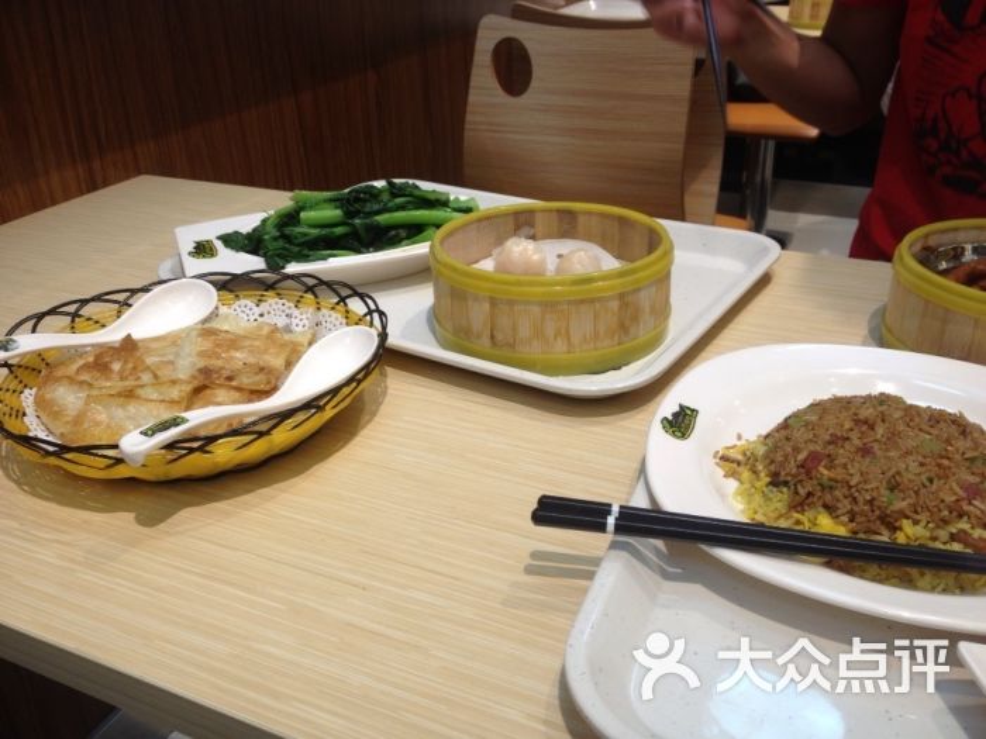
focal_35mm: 35
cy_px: 370
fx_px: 997
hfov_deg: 52.6
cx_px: 493
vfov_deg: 40.7
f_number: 2.4
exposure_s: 1/24
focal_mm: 4.28
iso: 50
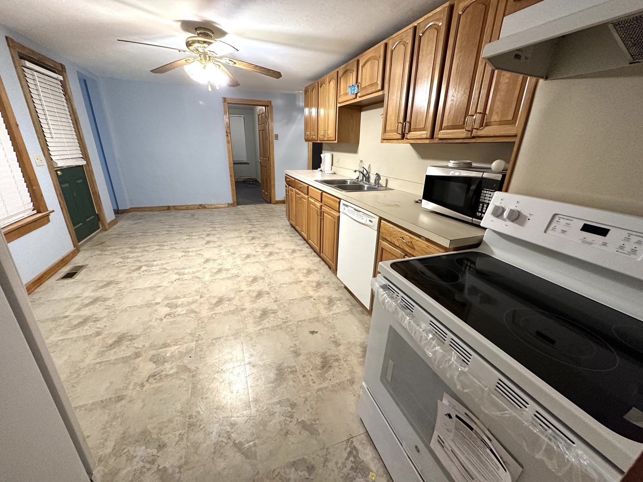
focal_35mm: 14
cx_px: 322
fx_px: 260
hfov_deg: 102.1
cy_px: 241
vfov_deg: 85.7
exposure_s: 1/60
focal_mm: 2.22
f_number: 2.2
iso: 500
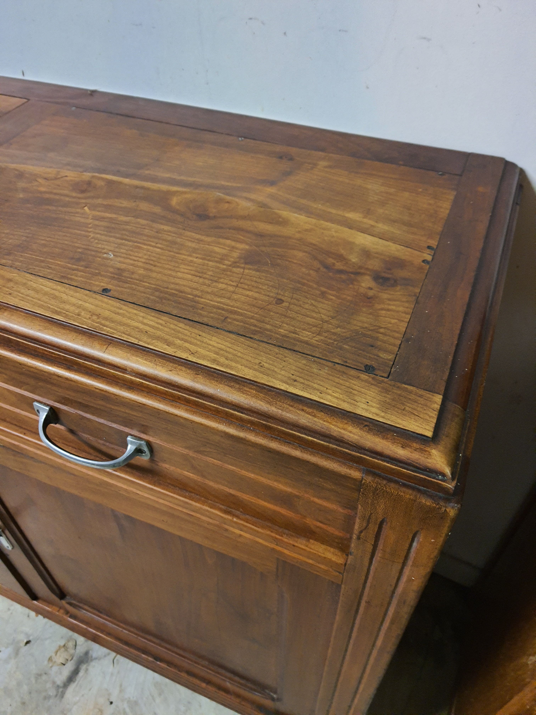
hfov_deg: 53.1
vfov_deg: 67.3
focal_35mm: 26
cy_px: 358
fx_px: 537
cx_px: 268
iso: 400
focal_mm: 4.32
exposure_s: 1/50
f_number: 1.7
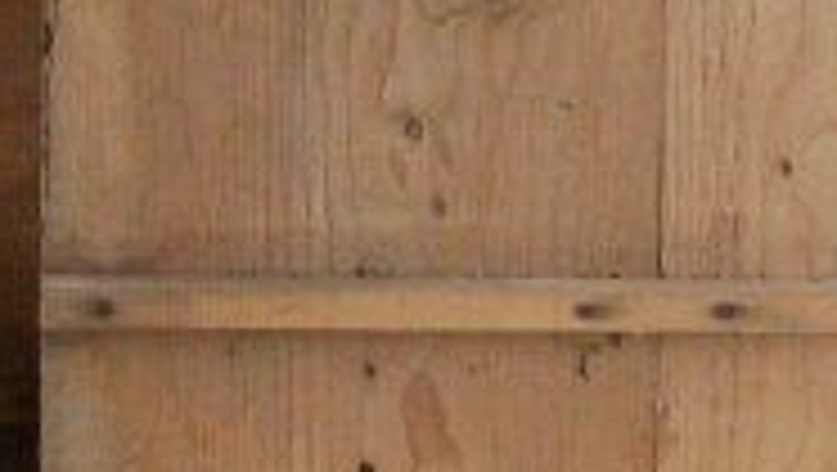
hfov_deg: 8.9
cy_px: -81
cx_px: 1053
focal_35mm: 240
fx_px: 5331
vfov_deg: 5.1
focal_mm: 5.7
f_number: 2.9
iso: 80
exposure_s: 1/80
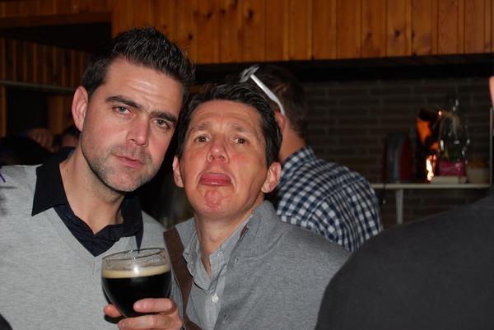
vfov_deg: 16.6
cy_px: 165
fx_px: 1133
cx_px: 247
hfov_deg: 24.6
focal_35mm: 82
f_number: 5.6
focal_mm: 55
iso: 200
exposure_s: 1/60
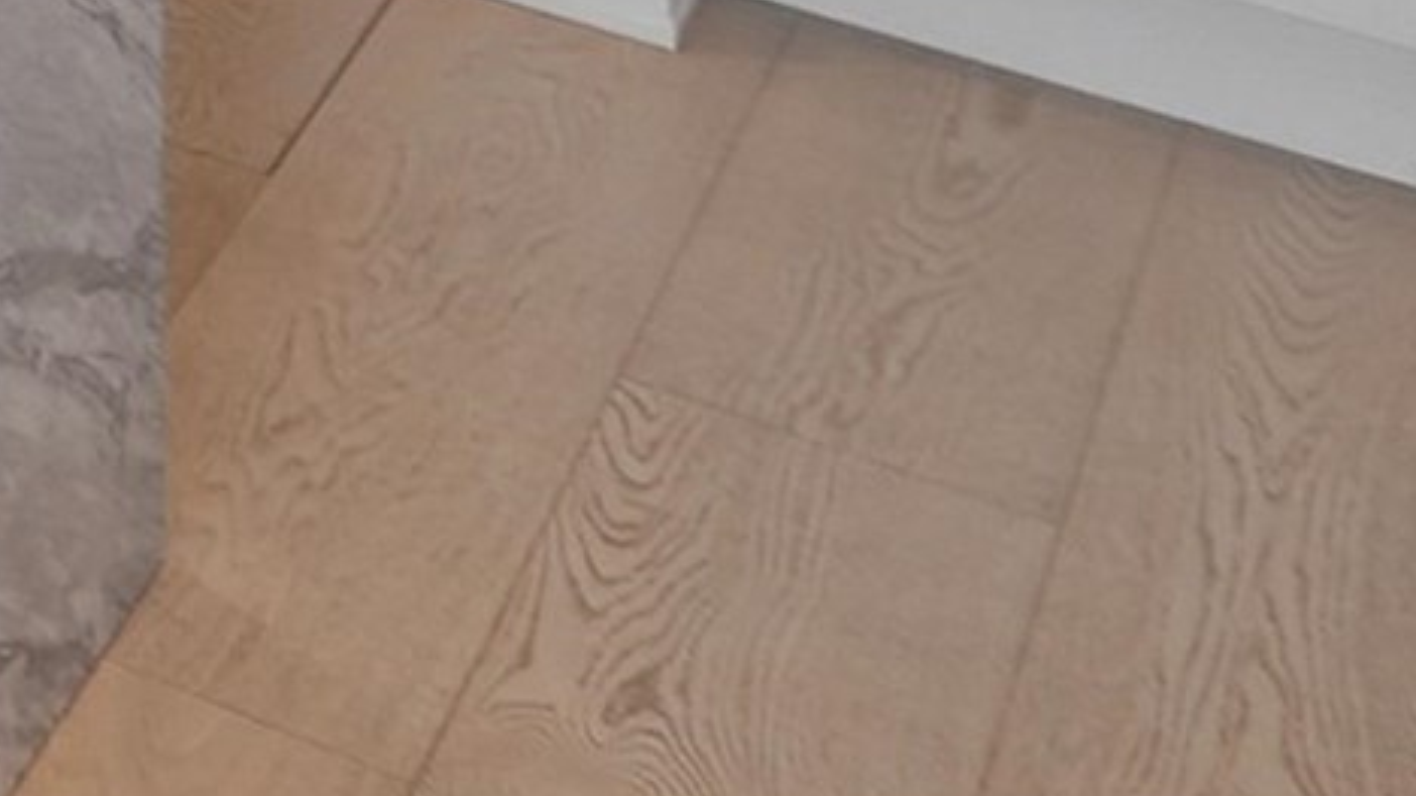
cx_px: -3026
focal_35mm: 110
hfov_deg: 10.9
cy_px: -2167
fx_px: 4129
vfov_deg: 8.0
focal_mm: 16
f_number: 5.6
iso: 160
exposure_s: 1/400
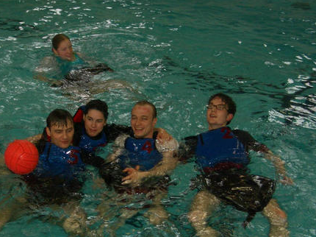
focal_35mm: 73
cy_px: 140
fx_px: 666
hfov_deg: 26.5
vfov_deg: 20.1
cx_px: 103
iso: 100
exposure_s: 1/60
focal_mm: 8.2
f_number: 3.1
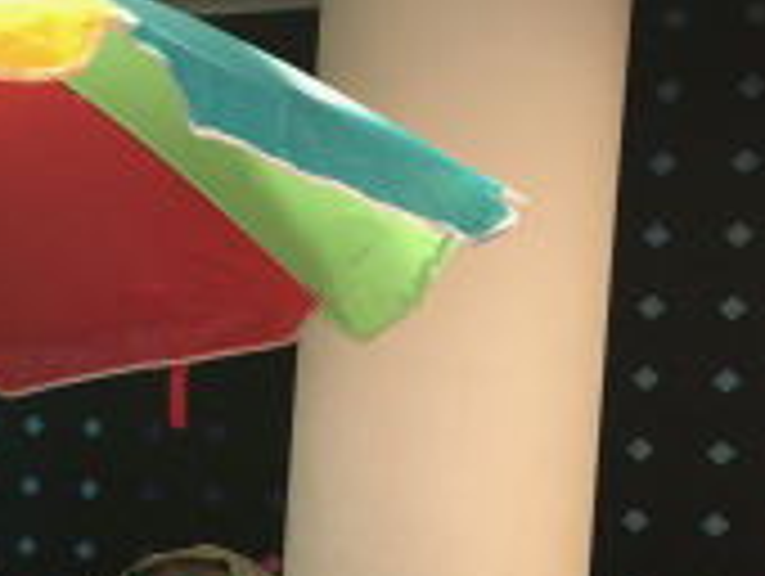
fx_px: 1815
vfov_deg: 17.7
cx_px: -202
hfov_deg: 21.7
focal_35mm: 82
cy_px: 551
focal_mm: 4
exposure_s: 1/11
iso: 100
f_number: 1.8
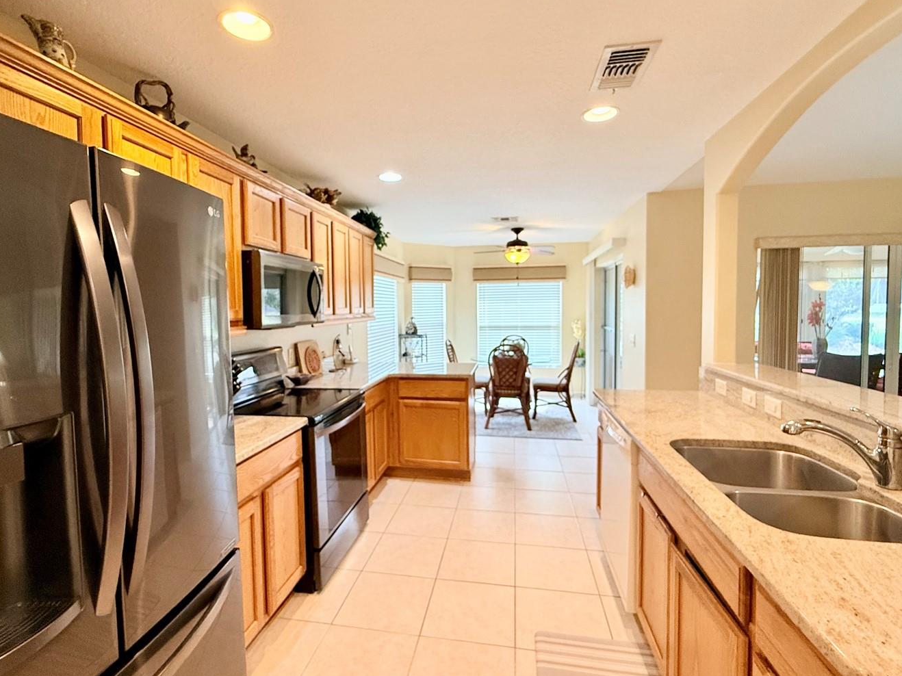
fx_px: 443
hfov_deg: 91.0
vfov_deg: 74.7
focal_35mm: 17
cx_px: 434
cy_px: 328
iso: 400
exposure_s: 1/120
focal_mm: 2.22
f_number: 2.2
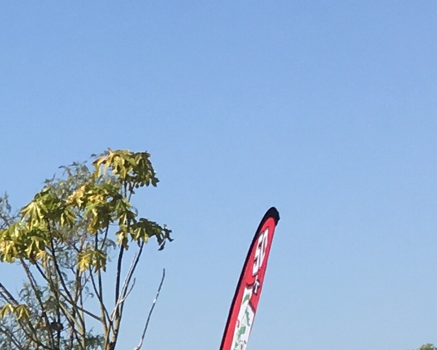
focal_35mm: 169
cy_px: 695
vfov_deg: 8.7
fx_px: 2186
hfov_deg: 10.3
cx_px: -493
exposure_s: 1/1304
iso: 25
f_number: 2.2
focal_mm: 4.15
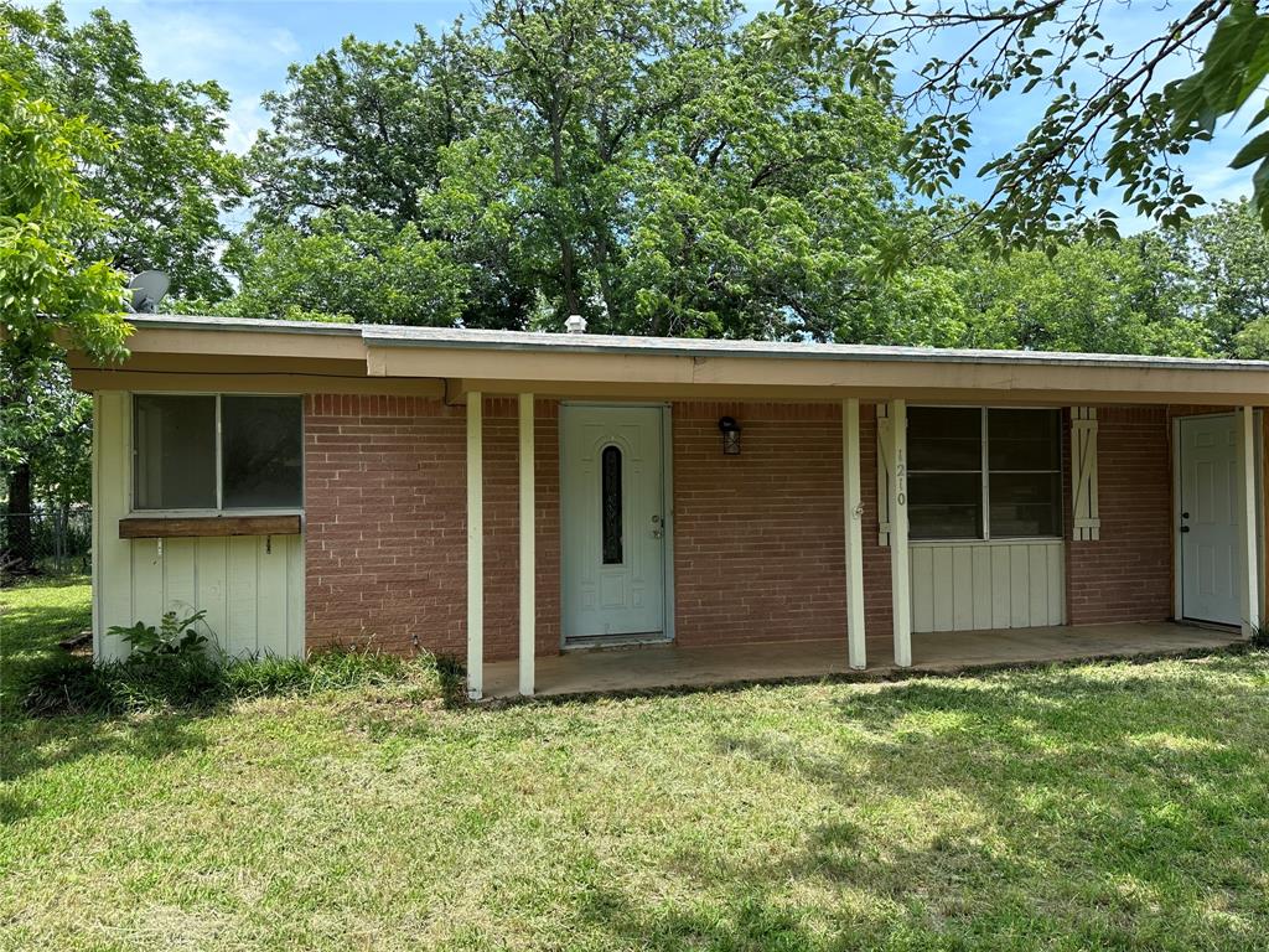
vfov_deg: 56.8
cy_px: 476
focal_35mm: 24
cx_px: 634
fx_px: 880
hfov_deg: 71.6
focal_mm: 6.86
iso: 80
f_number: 1.78
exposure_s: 1/1171
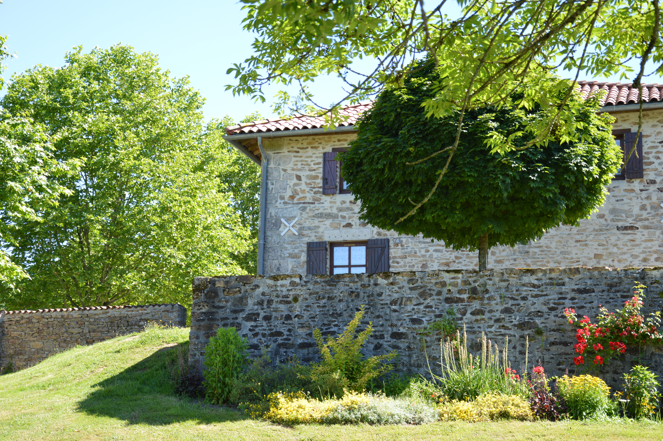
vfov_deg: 21.5
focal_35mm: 63
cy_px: 220
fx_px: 1159
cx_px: 332
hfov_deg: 31.9
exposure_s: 1/200
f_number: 5.6
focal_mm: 42
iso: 200
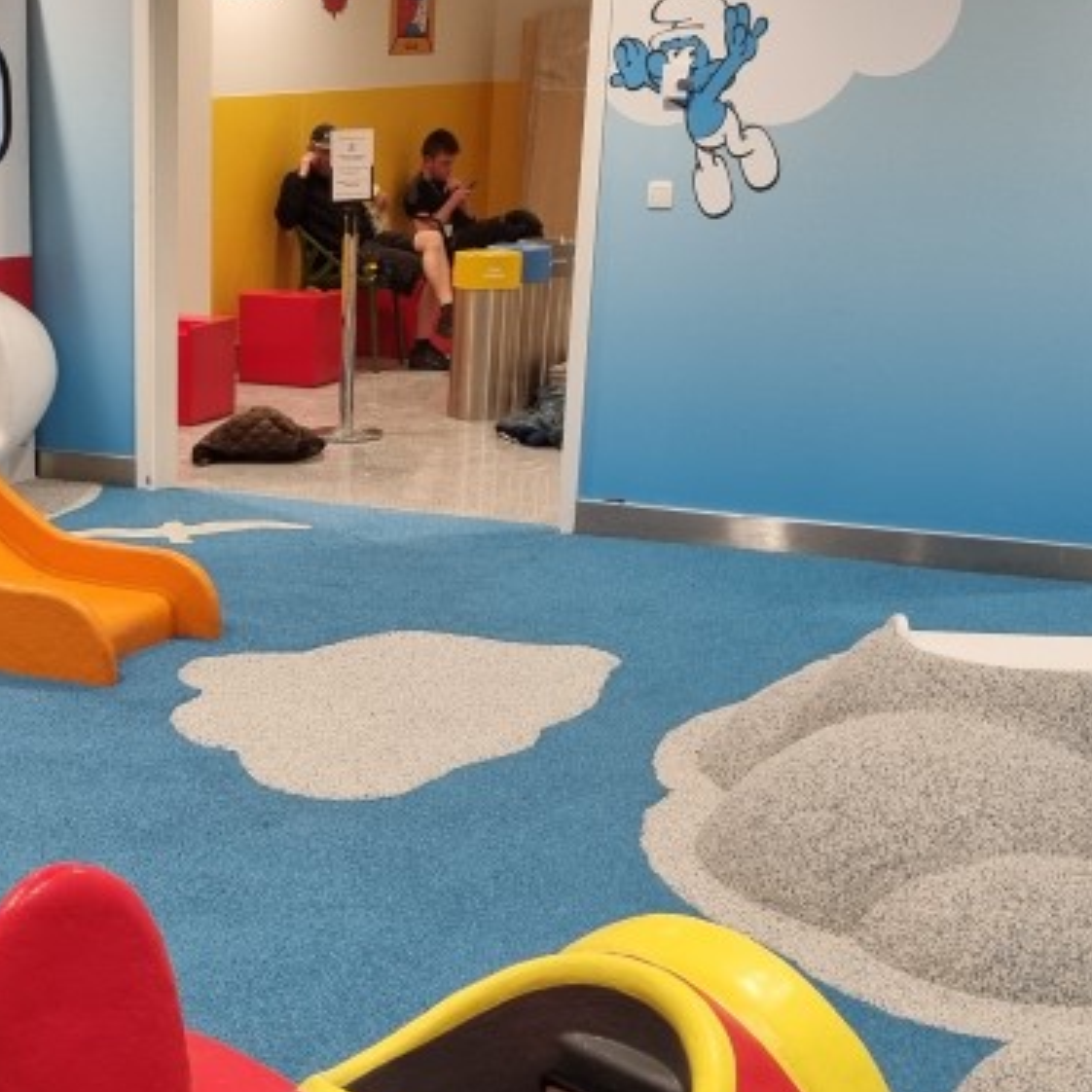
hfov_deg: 26.5
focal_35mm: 63
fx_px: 2248
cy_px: 896
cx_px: 126
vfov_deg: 26.7
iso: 320
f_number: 1.8
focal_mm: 5.4
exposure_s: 1/100
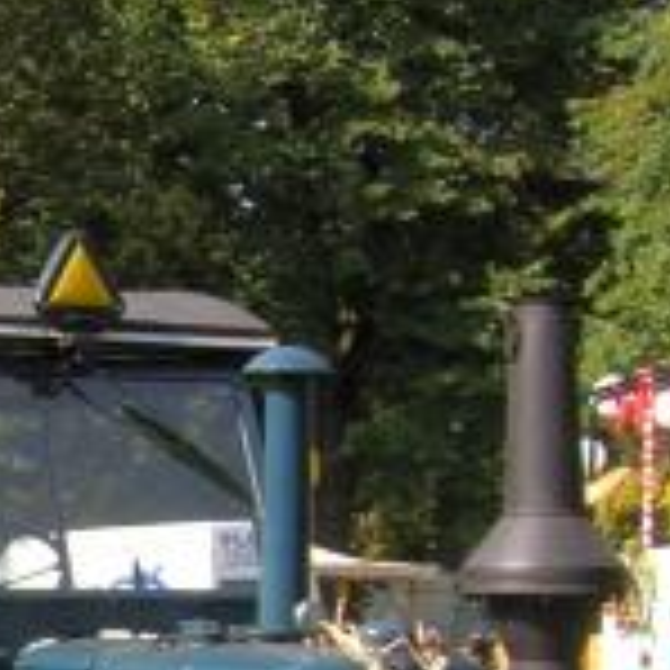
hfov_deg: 12.7
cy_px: 544
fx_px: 2825
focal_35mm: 129
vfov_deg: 13.5
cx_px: -382
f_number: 4.9
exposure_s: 1/193
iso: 50
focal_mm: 5.7
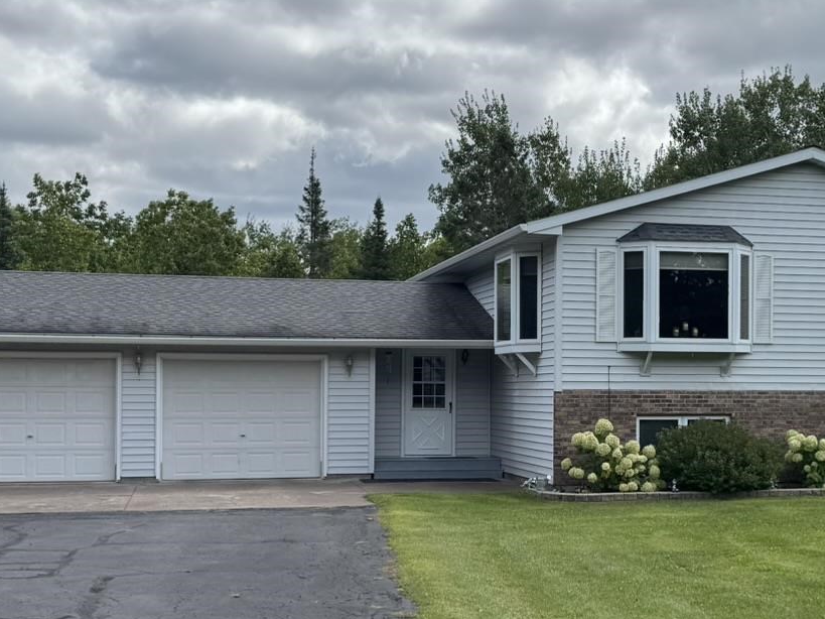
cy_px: 381
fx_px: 1430
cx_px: 575
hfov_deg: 31.8
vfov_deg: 24.4
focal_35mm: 60
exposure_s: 1/4950
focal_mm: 6.76
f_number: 1.78
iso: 80
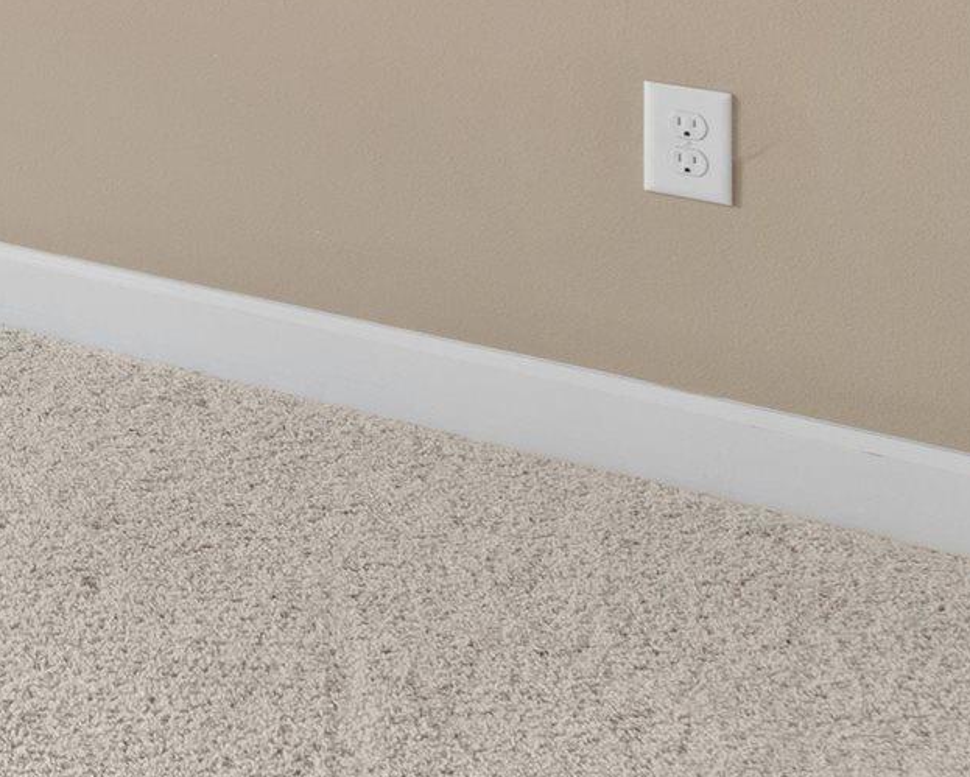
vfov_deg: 17.0
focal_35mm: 76
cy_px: -568
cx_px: -1051
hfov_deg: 17.1
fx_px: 2192
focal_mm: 11
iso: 100
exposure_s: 1/2.5
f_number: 8
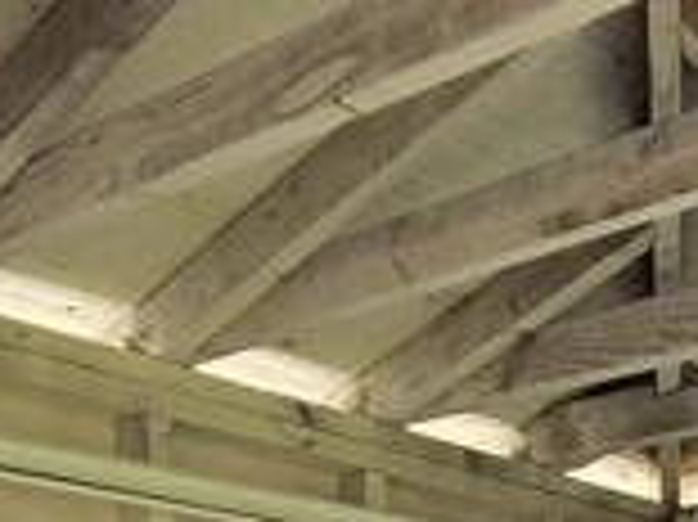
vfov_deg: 13.2
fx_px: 1733
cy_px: 1224
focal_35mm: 86
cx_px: 752
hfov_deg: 21.7
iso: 100
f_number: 1.9
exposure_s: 1/120
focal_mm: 2.2
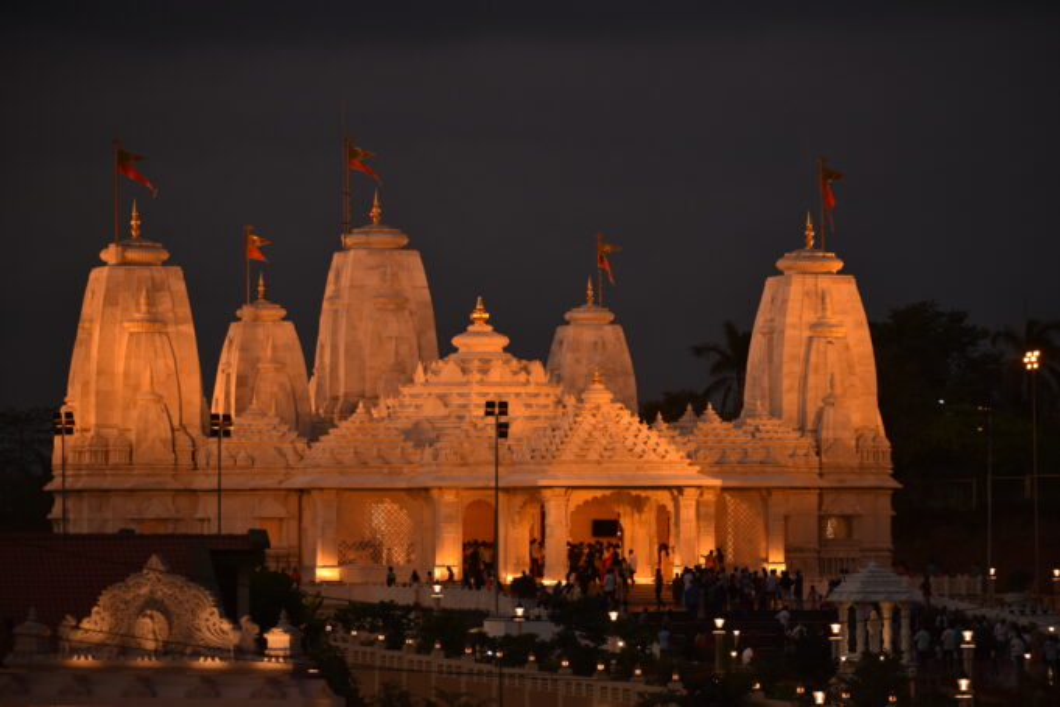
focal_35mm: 165
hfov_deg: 12.5
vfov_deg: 8.3
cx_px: 530
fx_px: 4858
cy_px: 354
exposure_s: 1/100
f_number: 4.8
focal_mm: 110
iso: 400
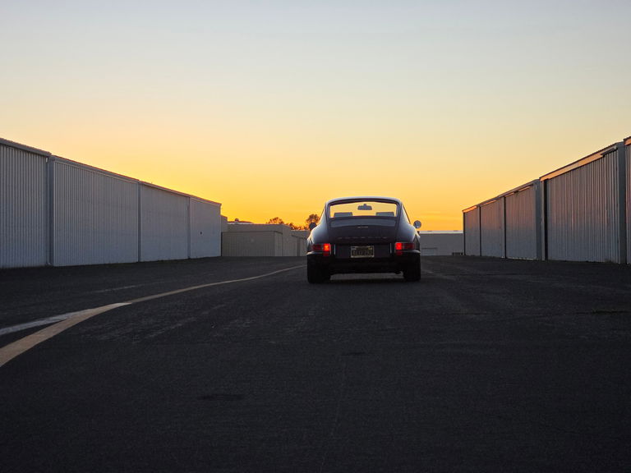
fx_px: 1258
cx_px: 316
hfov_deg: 28.2
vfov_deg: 21.3
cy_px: 236
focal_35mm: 69
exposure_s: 1/641
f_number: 2.4
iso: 50
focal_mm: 7.9
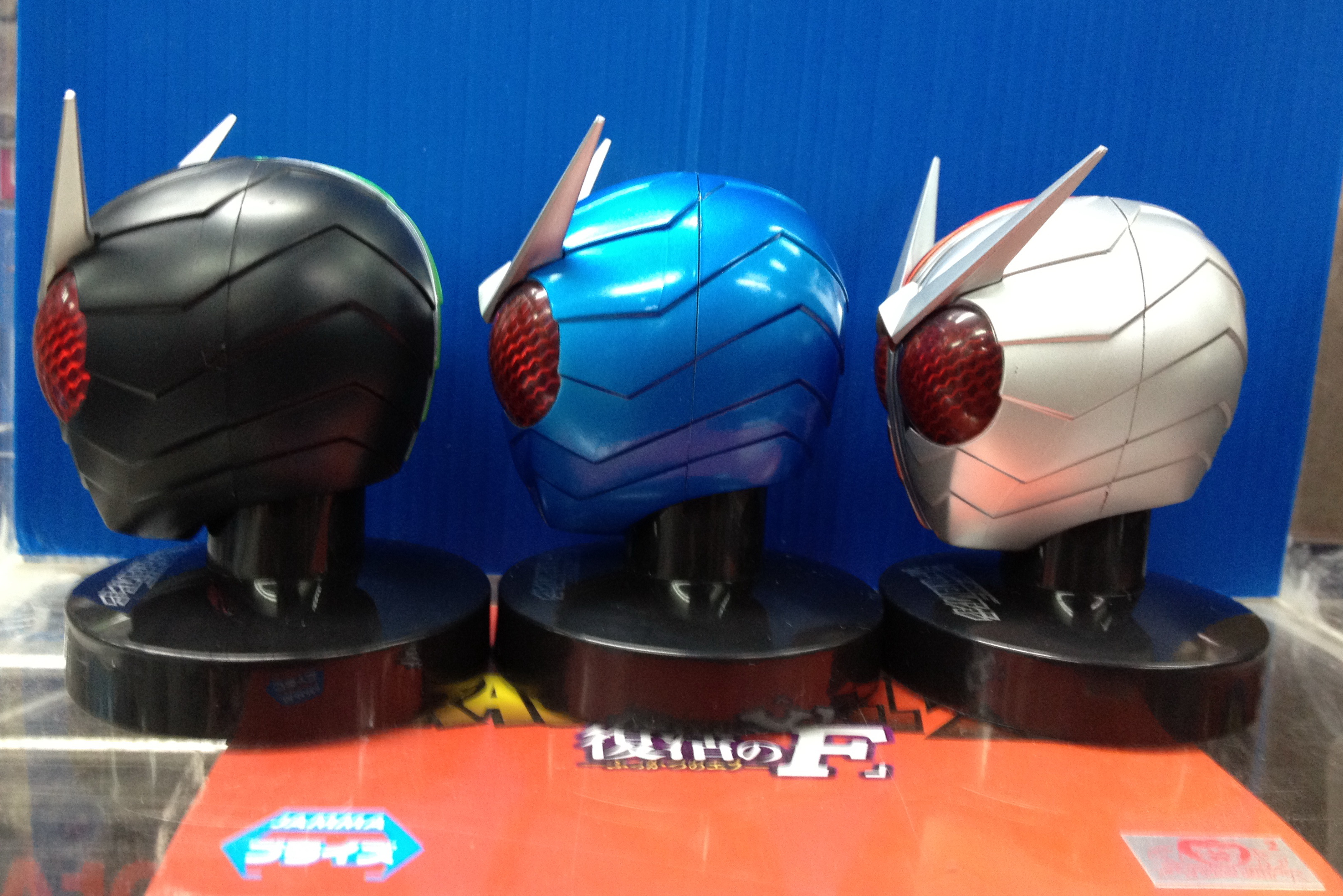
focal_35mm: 37
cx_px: 681
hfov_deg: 51.9
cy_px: 392
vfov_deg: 35.9
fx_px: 1380
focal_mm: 4.28
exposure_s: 1/20
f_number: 2.4
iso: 160
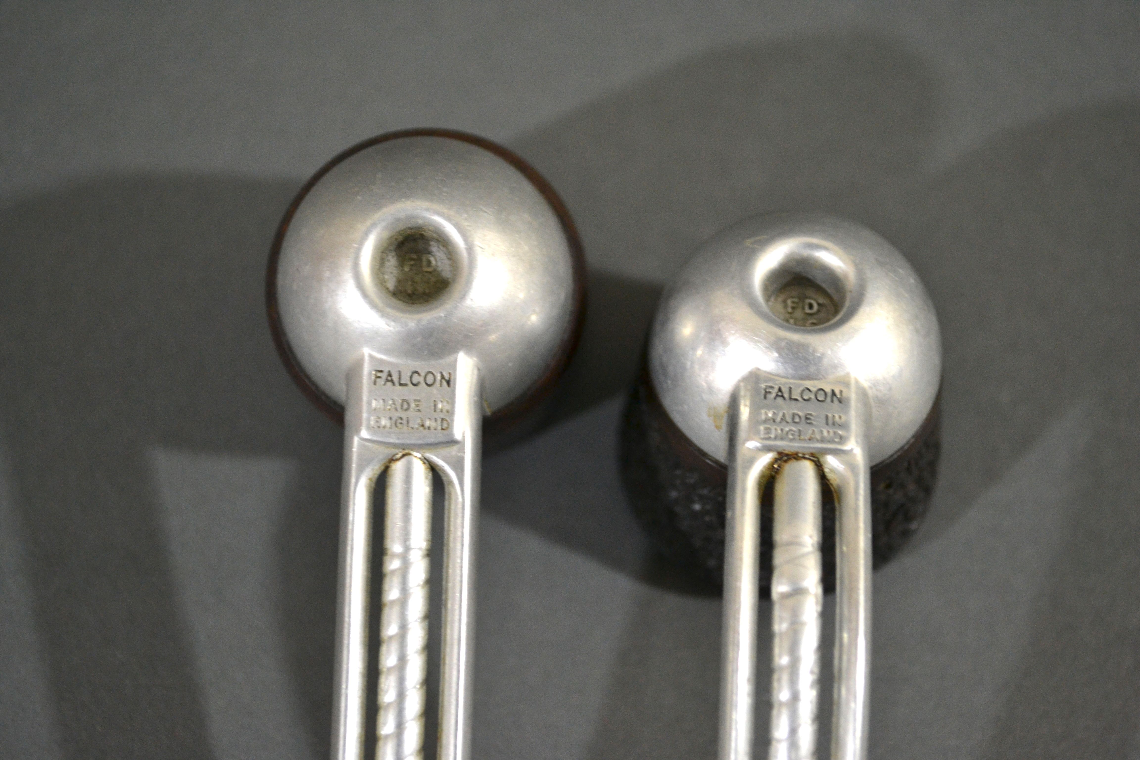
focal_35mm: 63
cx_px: 570
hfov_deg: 31.9
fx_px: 1995
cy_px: 380
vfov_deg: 21.6
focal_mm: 42
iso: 1100
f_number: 5.3
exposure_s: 1/15
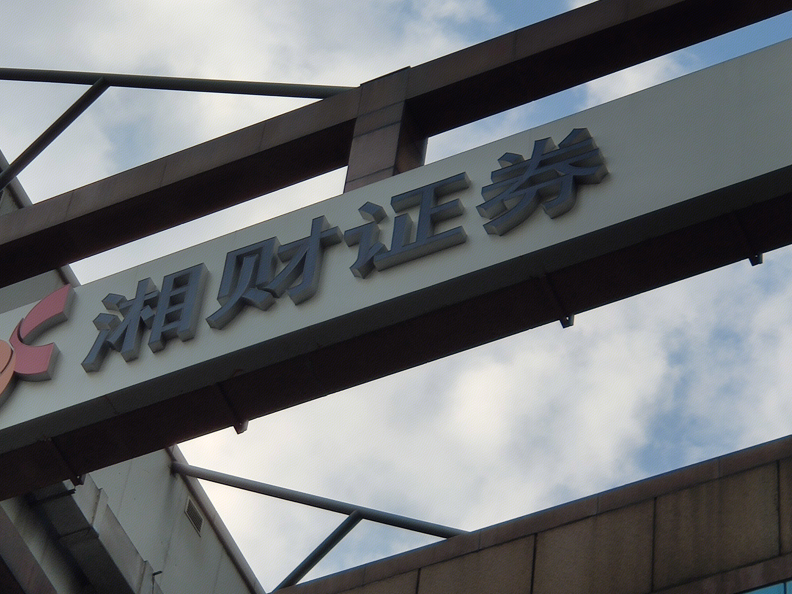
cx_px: 258
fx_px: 3089
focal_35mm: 135
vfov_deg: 11.0
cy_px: 355
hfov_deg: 14.6
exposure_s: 1/1147
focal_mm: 6.22
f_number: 2.2
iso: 100
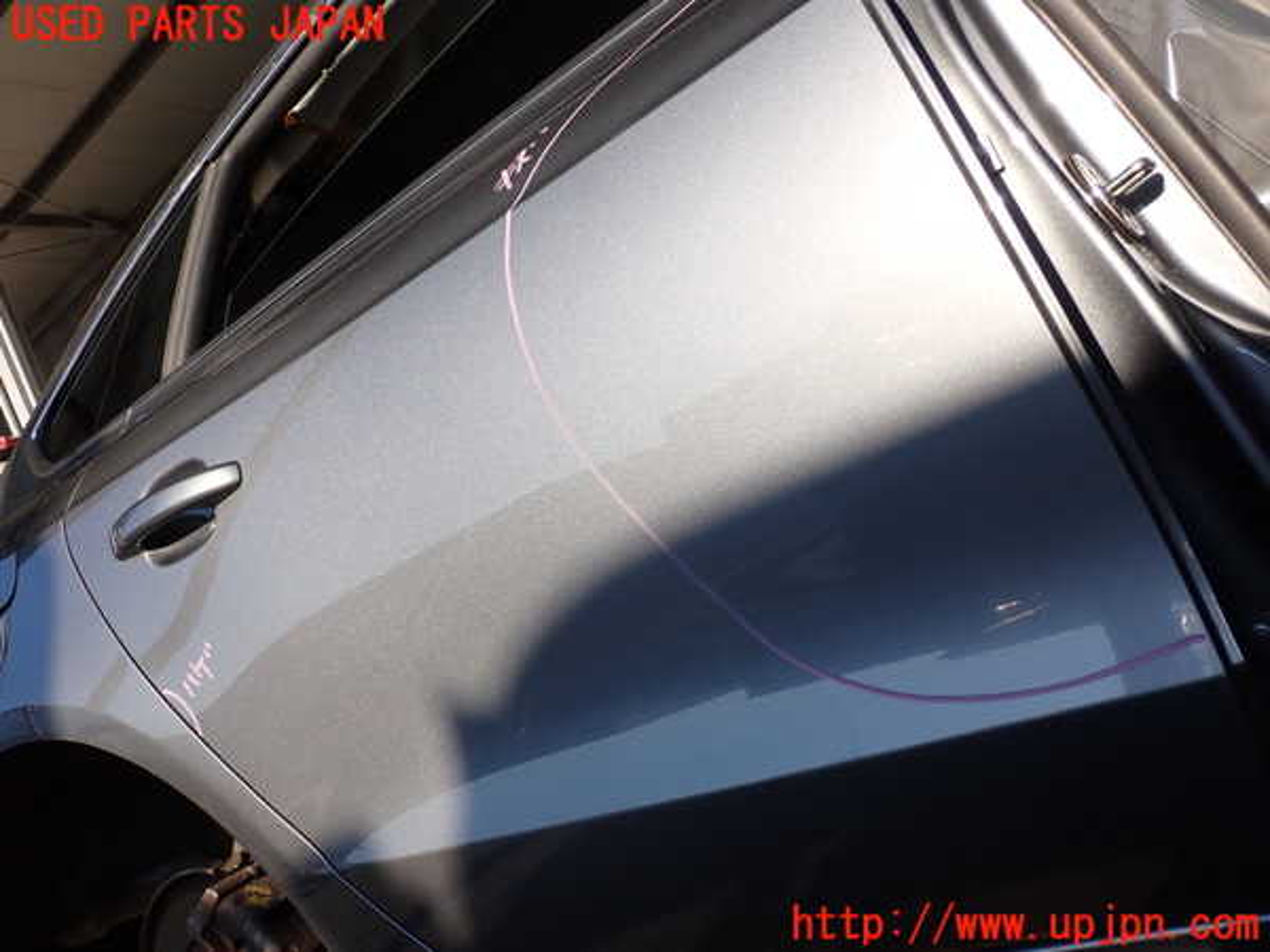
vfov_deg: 46.8
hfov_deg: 60.0
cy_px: 476
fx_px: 1101
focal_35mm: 30
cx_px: 635
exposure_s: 1/640
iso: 100
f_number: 3.2
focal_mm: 5.4
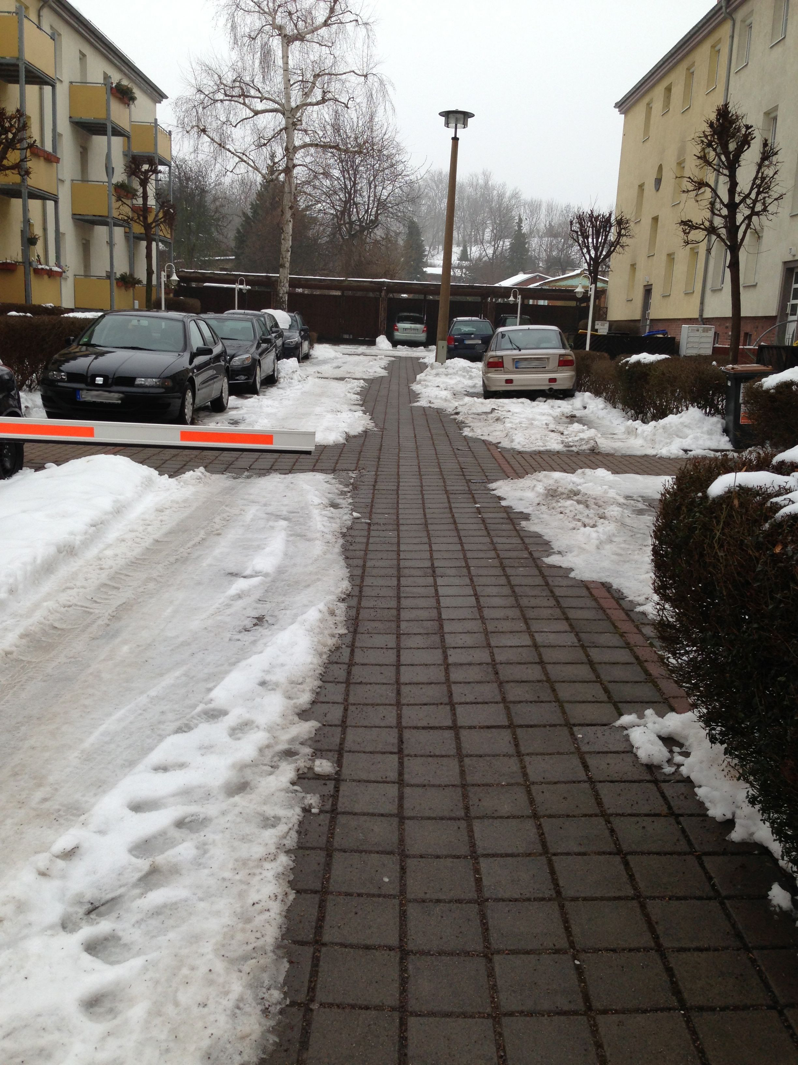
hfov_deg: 42.9
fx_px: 1014
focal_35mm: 33
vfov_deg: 55.4
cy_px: 532
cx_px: 399
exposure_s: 1/230
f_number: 2.4
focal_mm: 4.13
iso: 50
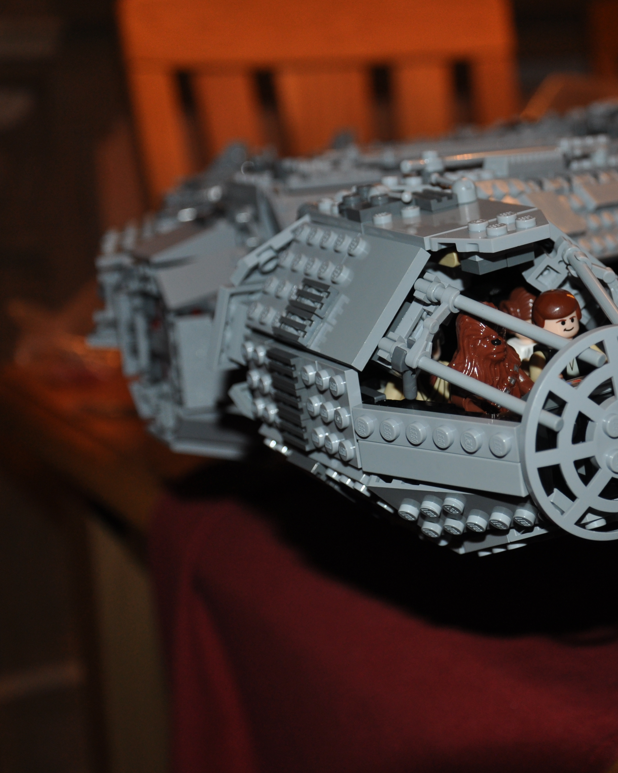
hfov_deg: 22.2
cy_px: 386
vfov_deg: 27.9
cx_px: 494
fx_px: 1555
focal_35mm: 68
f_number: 4.2
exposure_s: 1/60
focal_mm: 32
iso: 320
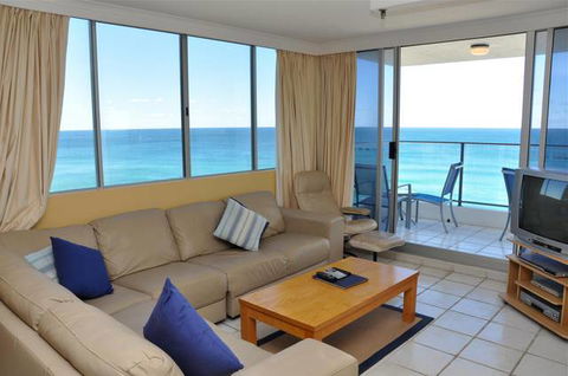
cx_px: 284
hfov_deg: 67.5
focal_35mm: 27
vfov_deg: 47.7
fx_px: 425
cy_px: 188
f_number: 11
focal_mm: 18
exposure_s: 1/40
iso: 200
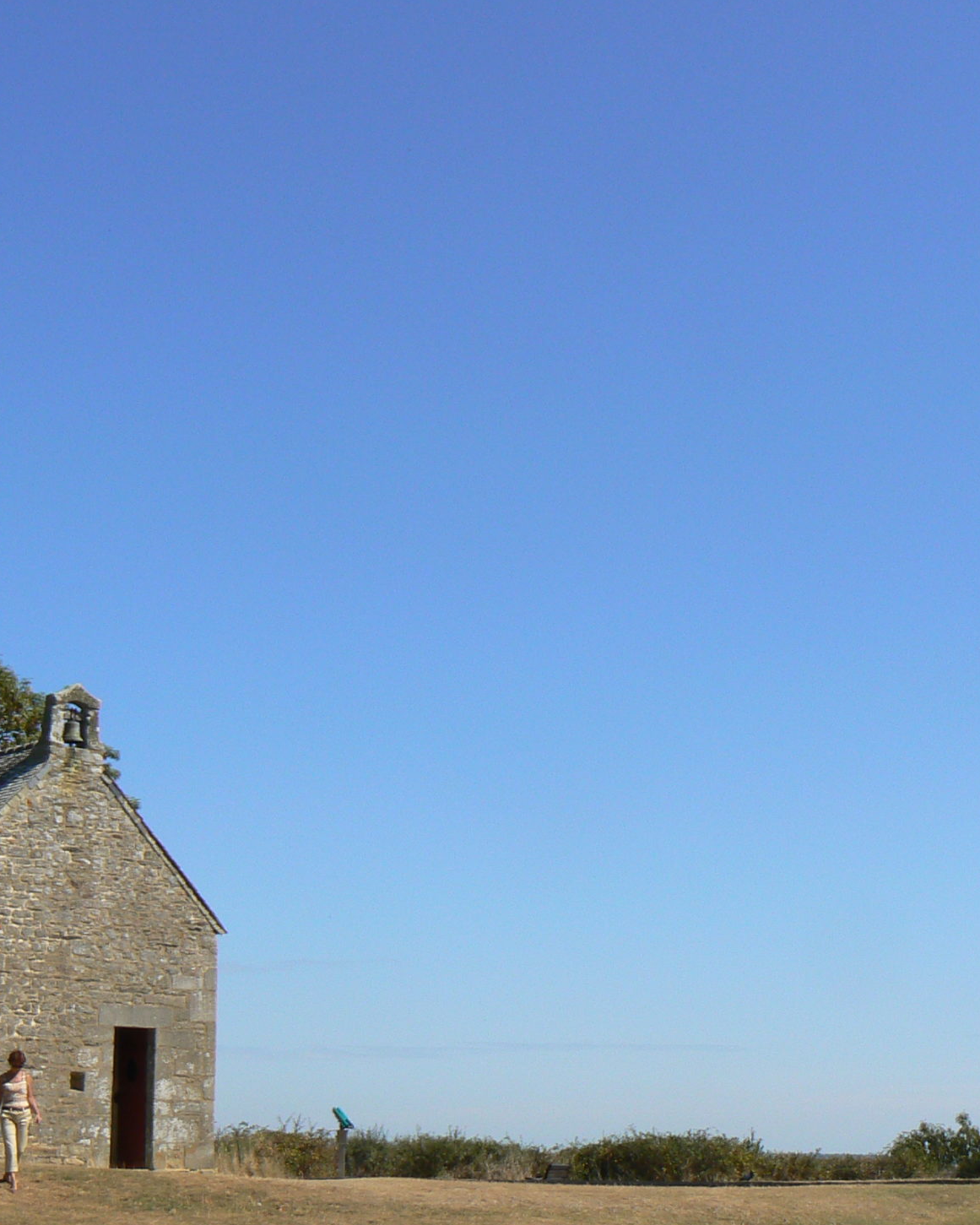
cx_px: 555
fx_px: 2248
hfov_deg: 24.6
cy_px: 691
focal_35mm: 62
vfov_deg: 30.4
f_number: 7.1
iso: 80
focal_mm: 6
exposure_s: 1/400
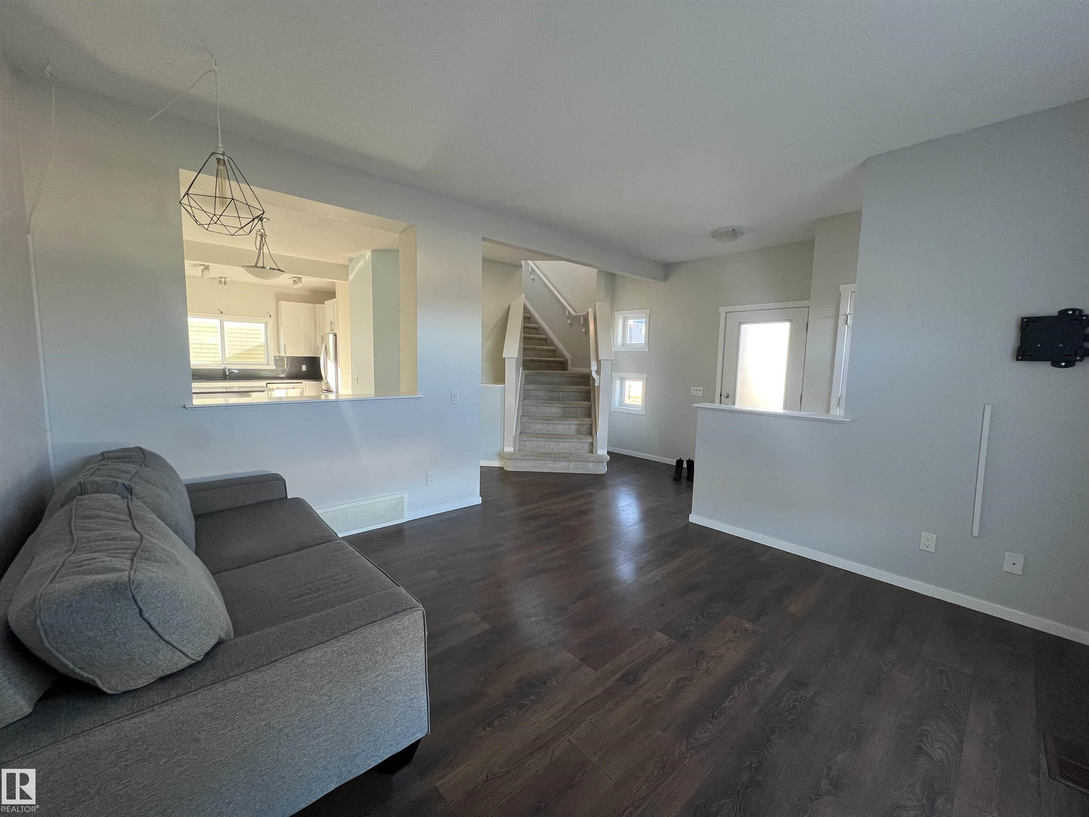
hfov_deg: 106.2
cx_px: 544
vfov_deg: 89.9
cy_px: 408
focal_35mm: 13
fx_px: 409
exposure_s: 1/99
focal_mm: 1.57
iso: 160
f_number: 1.8
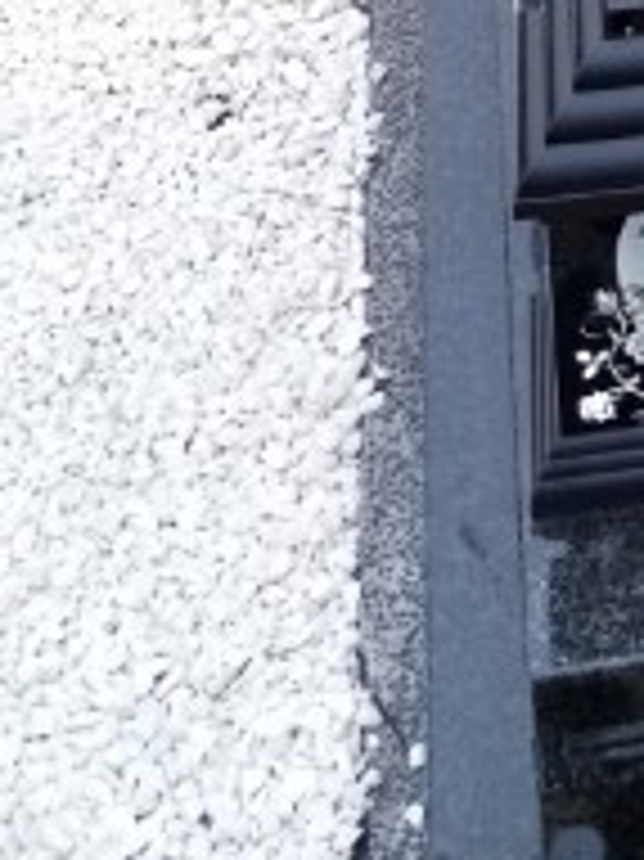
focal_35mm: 87
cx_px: 968
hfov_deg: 15.6
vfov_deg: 18.9
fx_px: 2160
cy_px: -545
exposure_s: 1/100
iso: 117
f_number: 1.8
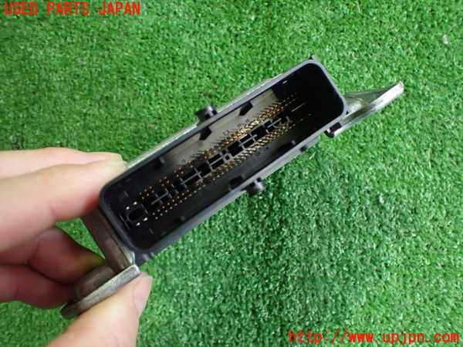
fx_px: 401
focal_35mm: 30
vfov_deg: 46.8
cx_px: 232
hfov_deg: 60.0
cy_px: 174
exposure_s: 1/80
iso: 800
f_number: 2.3
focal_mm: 5.4
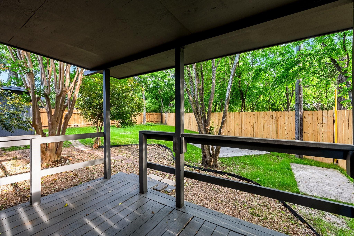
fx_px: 157
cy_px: 118
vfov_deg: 73.8
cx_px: 177
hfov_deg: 96.7
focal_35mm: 16
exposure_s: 1/4
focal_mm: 16
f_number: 8
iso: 100
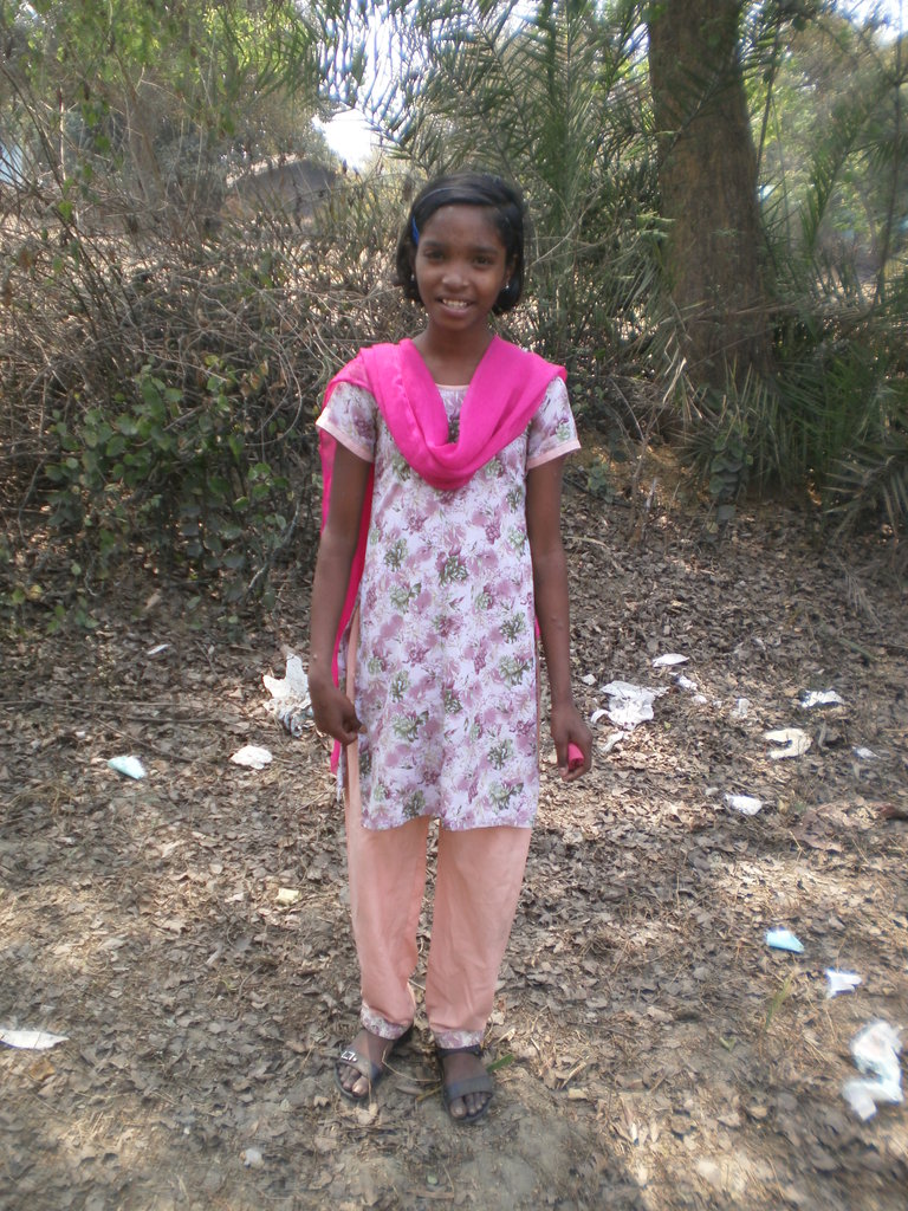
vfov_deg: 51.4
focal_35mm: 36
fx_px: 1259
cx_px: 454
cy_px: 606
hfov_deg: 39.7
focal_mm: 6.3
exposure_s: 1/160
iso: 100
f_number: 3.1
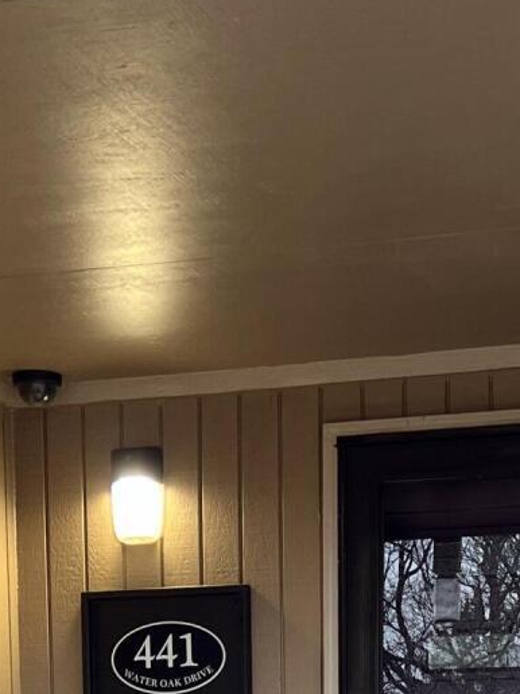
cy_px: 1054
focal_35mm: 101
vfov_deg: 17.4
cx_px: 302
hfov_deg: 14.6
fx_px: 2024
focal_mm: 5.7
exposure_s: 1/121
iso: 50
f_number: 1.5
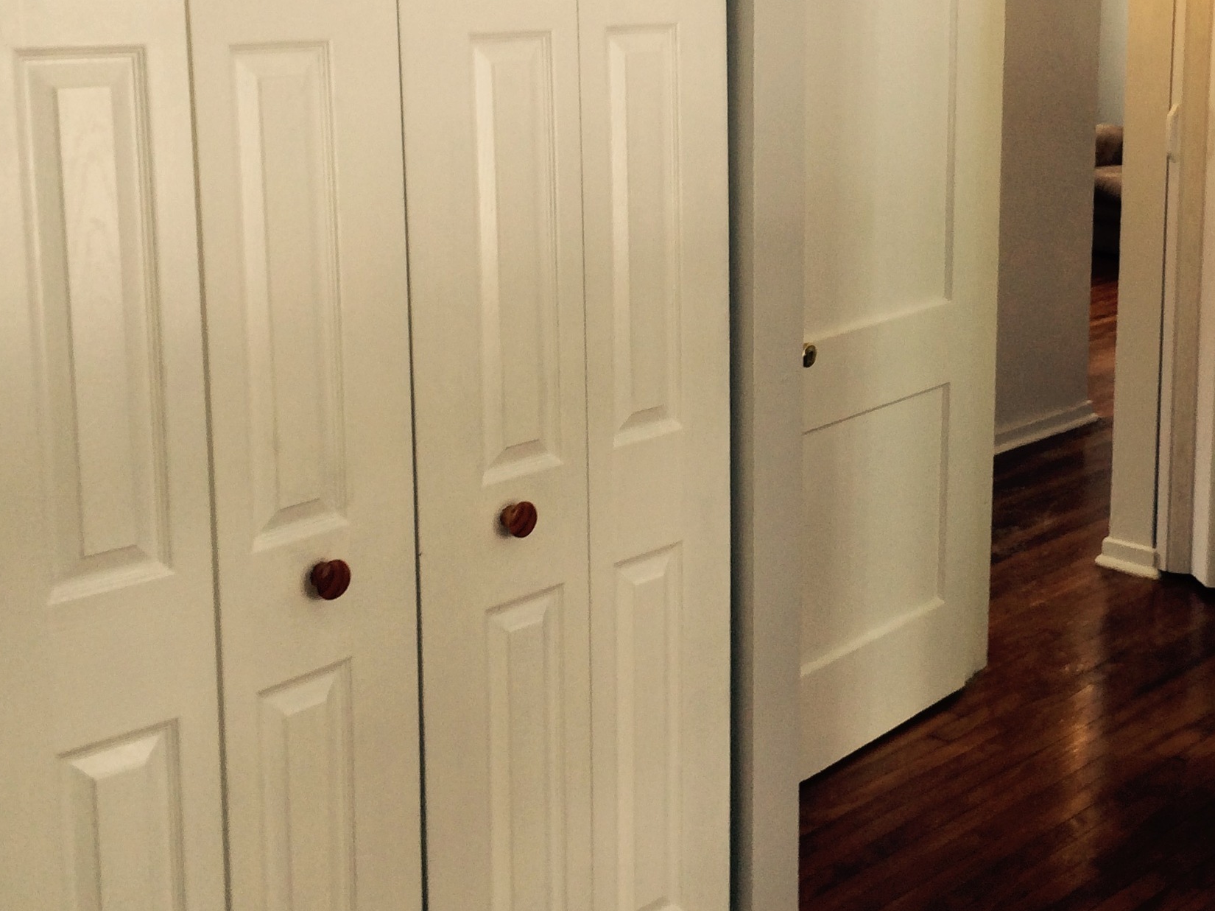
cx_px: 890
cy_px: 281
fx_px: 1895
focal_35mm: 54
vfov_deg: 26.8
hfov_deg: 34.9
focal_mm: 4.15
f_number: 2.2
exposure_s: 1/30
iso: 50
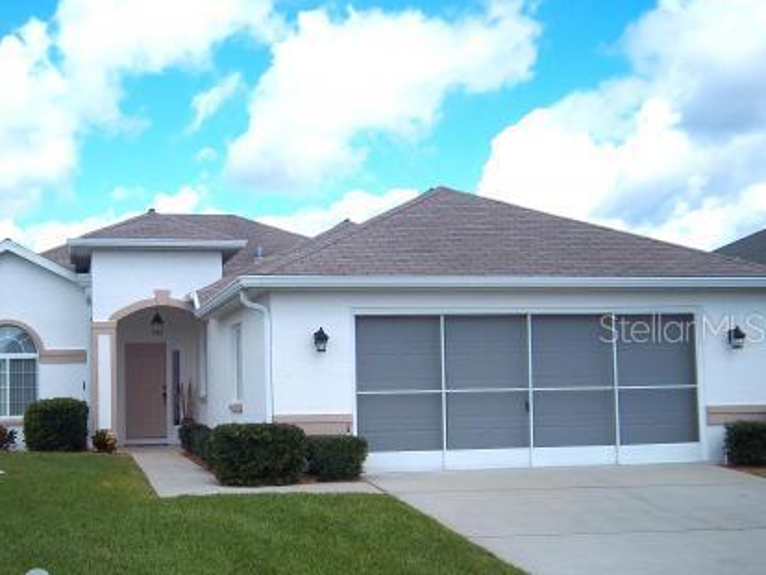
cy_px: 327
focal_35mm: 49
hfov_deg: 38.3
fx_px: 1085
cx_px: 237
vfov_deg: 29.7
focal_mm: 6.17
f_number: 8.67
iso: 64
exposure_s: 1/160
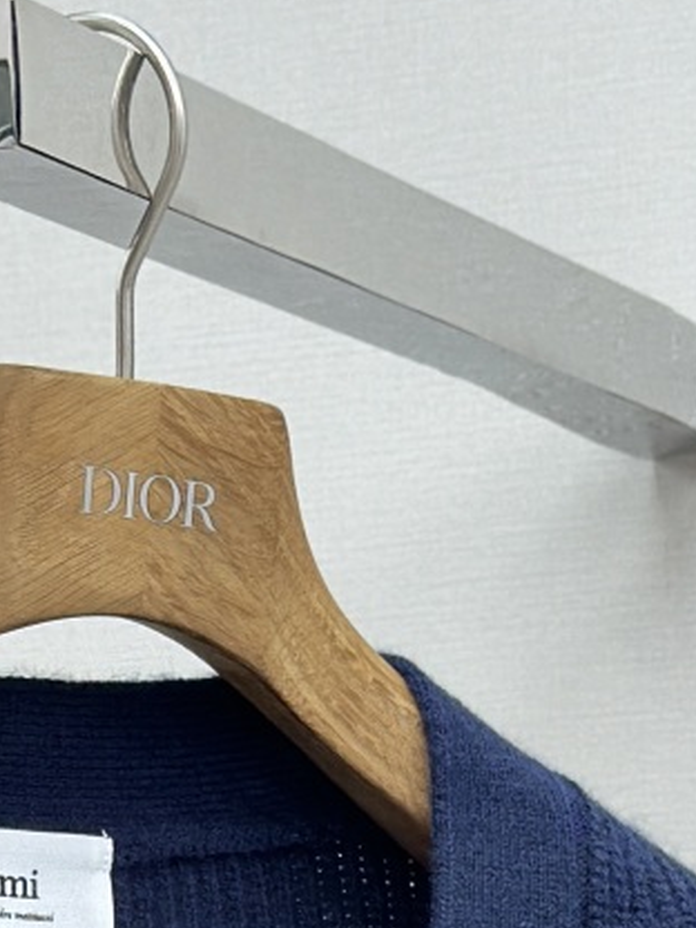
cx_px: 518
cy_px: 1269
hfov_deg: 8.9
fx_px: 4450
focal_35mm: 166
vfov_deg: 11.5
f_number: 1.78
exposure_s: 1/205
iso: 80
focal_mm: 6.86
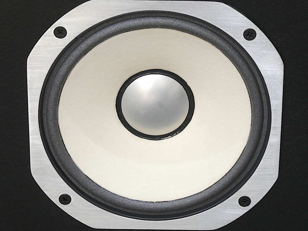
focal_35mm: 151
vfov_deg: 9.8
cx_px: 154
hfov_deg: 13.1
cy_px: 116
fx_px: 1344
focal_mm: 27.1
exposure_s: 1/6
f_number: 5.4
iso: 200
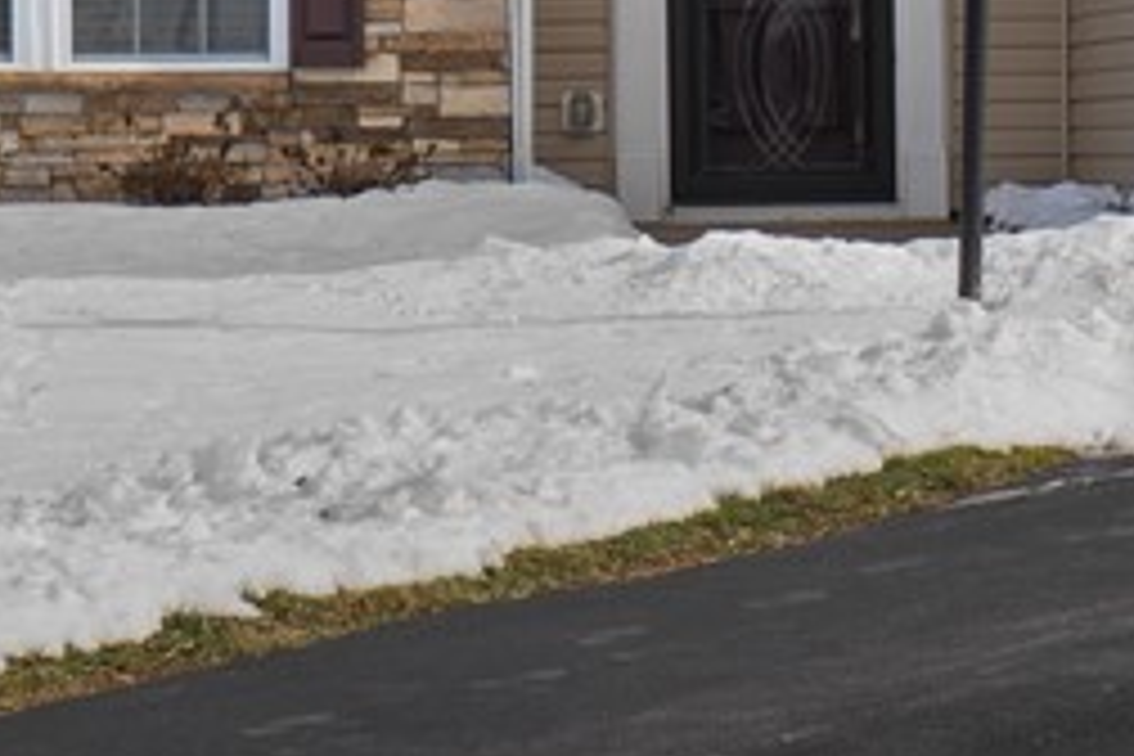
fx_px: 7748
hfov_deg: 8.3
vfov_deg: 5.5
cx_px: 1166
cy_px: -252
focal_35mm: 246
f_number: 8
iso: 100
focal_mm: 57
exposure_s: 1/500
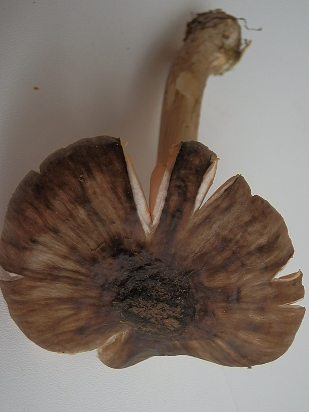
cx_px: 154
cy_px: 206
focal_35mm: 37
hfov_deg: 38.7
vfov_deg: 50.1
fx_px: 440
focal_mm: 6.7
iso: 400
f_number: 3.9
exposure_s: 1/320
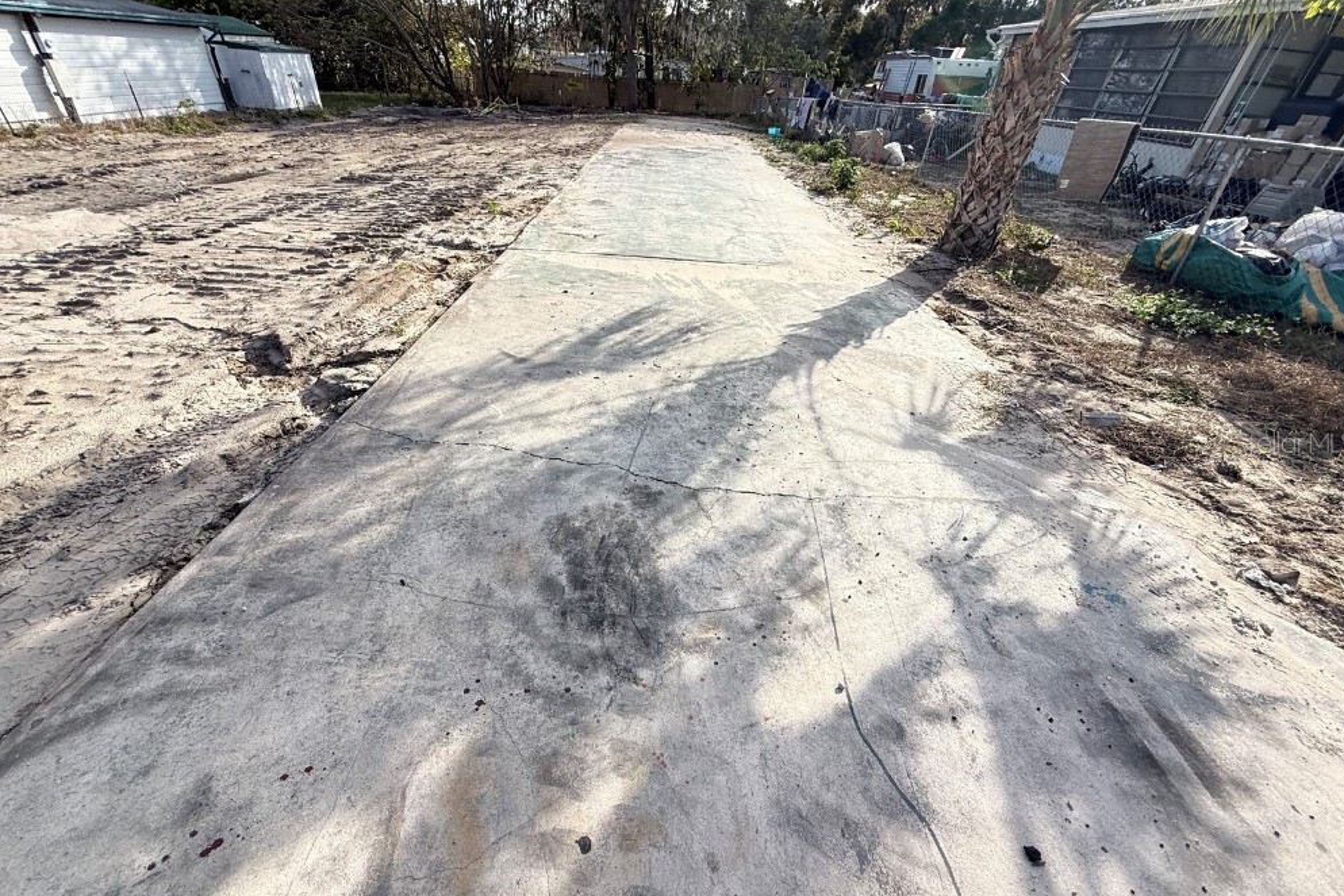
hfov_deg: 100.4
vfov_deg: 77.3
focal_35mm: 15
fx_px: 560
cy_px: 442
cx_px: 669
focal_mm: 2.22
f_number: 2.2
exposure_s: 1/841
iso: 64
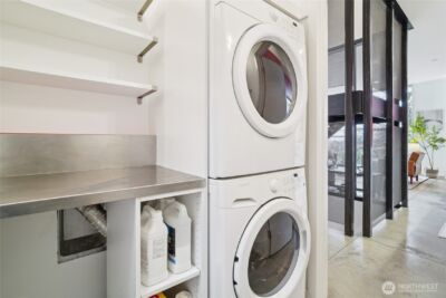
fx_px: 198
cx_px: 223
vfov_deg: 73.8
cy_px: 149
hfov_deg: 96.7
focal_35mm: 16
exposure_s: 1/20
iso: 1600
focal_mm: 16
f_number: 8
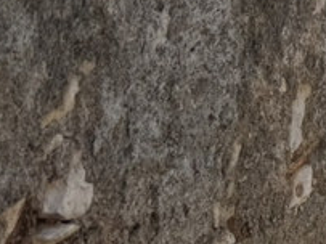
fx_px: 1337
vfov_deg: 9.7
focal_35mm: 142
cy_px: -239
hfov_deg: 10.9
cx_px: 877
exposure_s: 1/5348
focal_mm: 6.76
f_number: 1.78
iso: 80
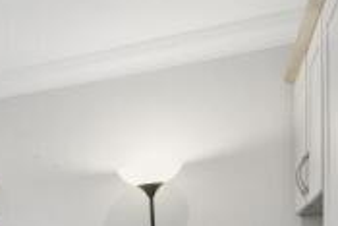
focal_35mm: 60
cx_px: -262
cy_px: 287
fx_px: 564
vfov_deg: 20.8
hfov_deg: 21.9
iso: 1600
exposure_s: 1/200
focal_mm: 16
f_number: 5
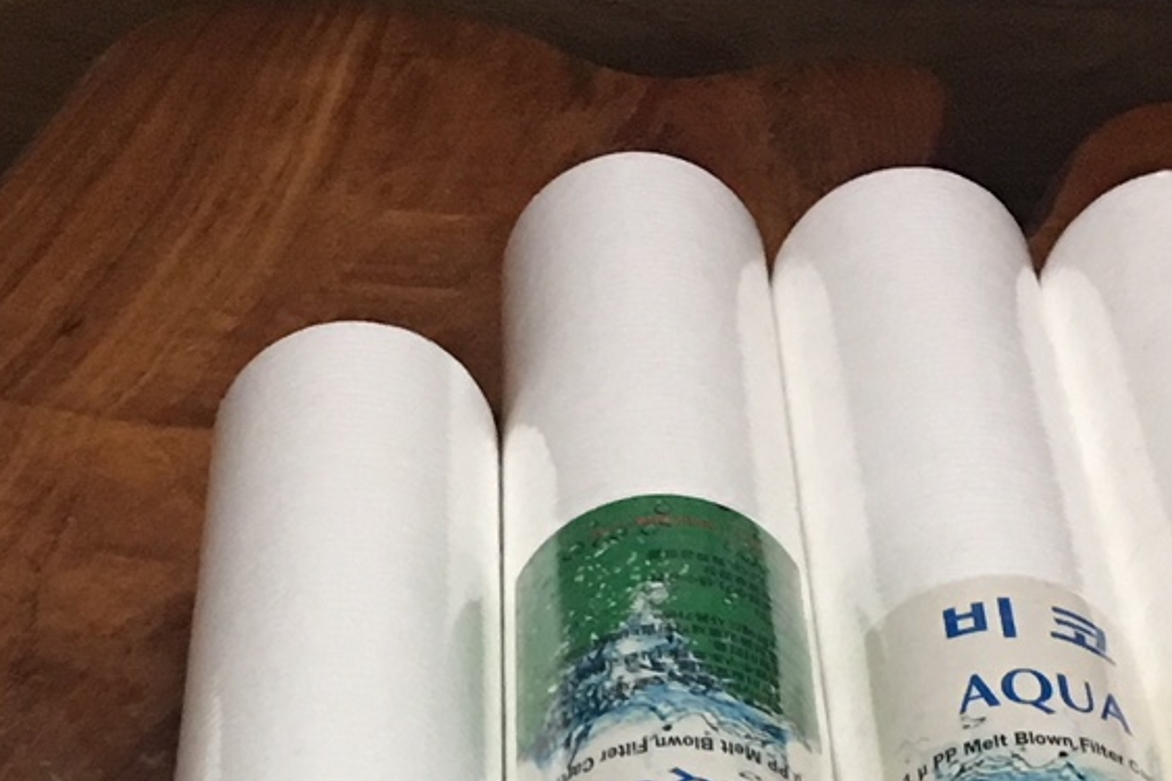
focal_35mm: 108
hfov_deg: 18.9
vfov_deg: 11.7
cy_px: 1387
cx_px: 477
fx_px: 3515
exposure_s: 1/17
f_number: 2.2
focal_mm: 4.15
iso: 80
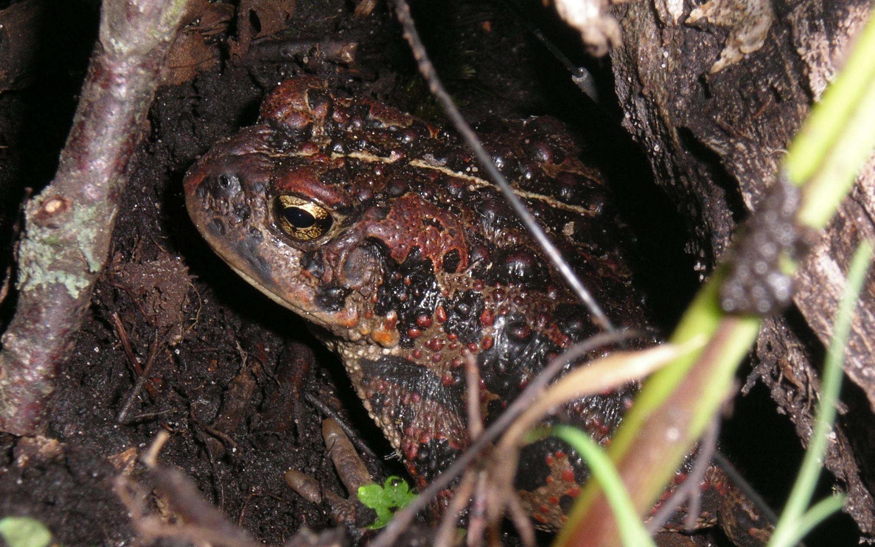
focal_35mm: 111
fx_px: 2647
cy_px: 240
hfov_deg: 18.8
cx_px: 436
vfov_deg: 11.8
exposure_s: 1/125
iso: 50
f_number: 9.6
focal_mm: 16
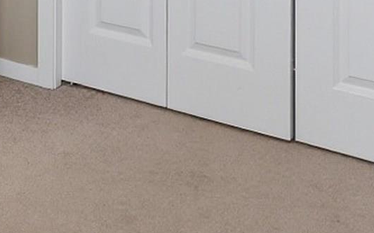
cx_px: 35
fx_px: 897
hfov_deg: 22.9
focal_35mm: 88
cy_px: -297
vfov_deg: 12.3
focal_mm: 15
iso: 100
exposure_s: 1/40
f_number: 8
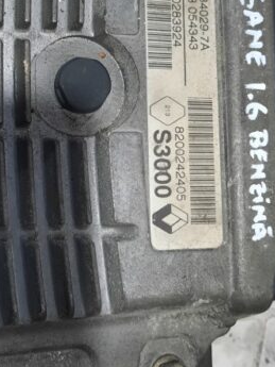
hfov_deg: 25.0
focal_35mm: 58
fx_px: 614
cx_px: 76
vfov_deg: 33.1
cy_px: 147
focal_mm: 4.6
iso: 320
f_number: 2
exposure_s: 1/50
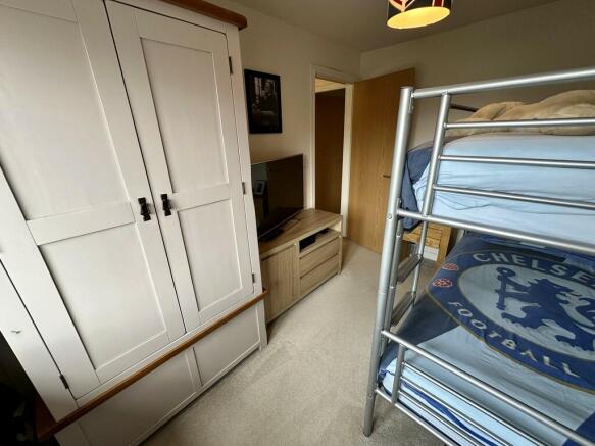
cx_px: 298
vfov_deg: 85.7
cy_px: 223
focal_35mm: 14
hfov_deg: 102.1
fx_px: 241
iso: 125
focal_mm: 2.22
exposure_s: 1/99
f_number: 2.2
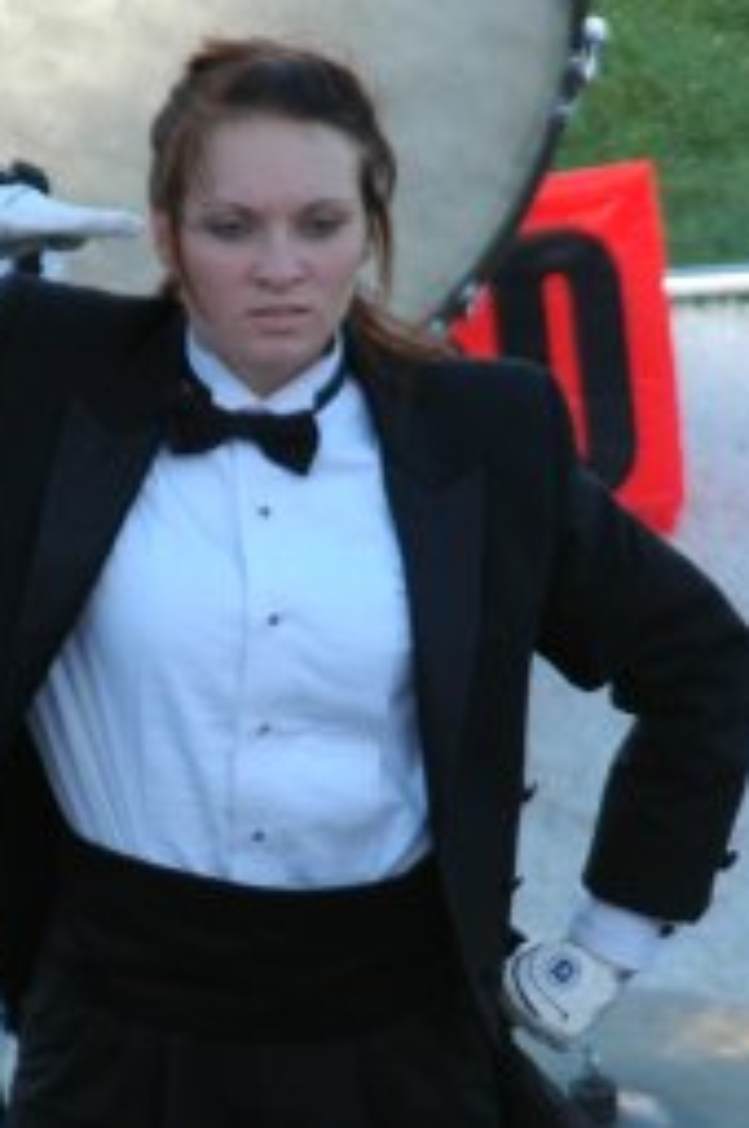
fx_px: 43995
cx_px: 143
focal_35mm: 1406
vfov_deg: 1.5
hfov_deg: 1.0
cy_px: 749
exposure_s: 1/200
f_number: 5.6
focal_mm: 400
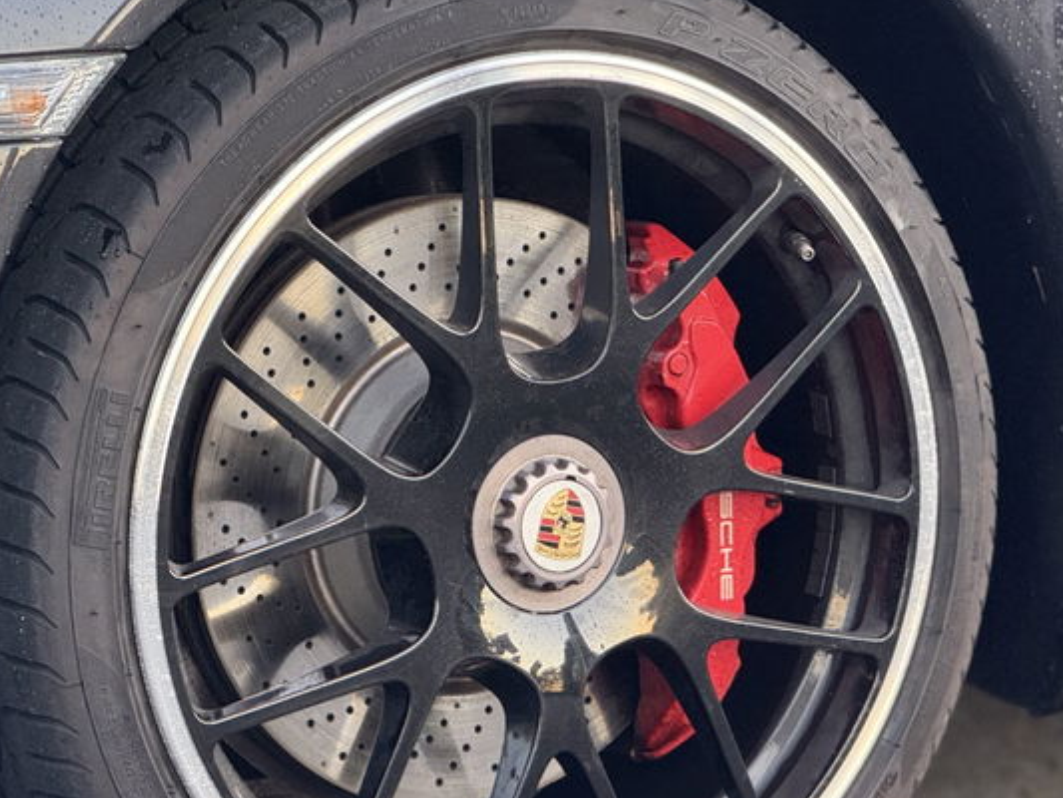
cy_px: 501
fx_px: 5314
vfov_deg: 8.6
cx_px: 527
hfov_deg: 11.4
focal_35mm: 173
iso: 500
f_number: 2.8
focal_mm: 15.66
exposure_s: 1/60
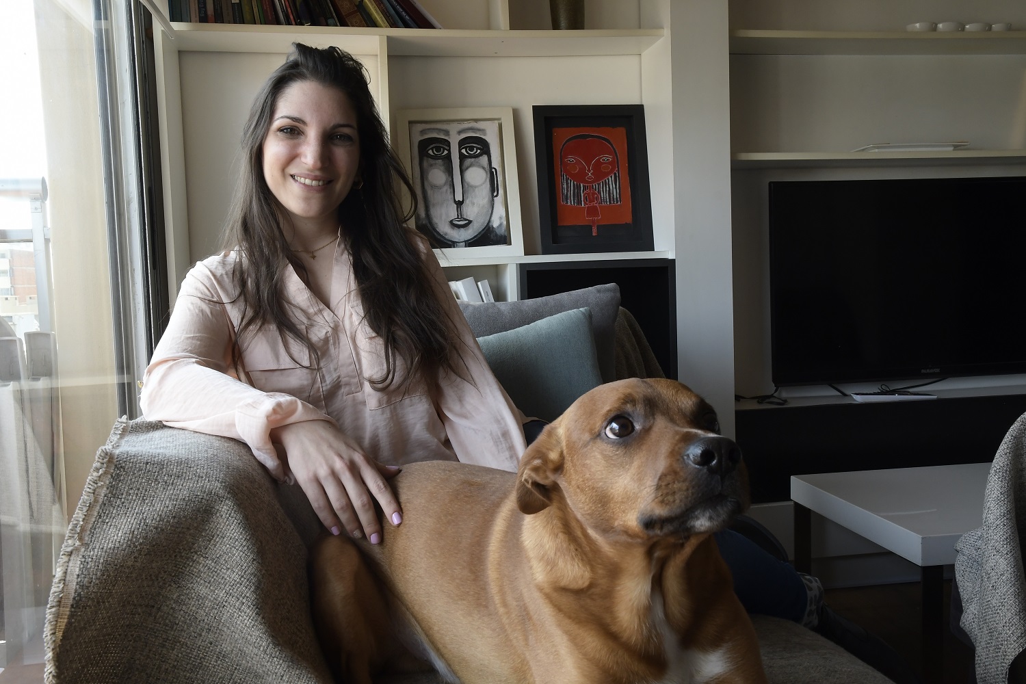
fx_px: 940
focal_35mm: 33
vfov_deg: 40.0
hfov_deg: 57.2
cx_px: 513
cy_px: 342
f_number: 11
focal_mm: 22
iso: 1000
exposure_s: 1/60
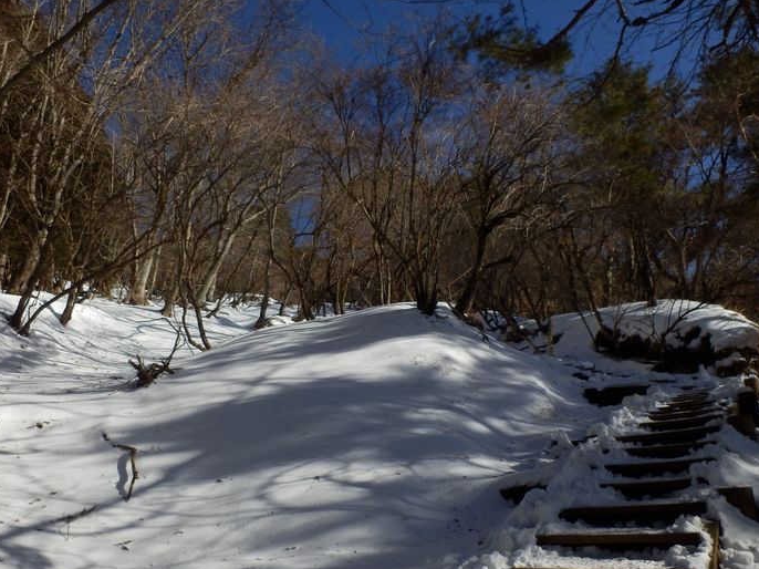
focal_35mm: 28
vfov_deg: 49.5
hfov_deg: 63.4
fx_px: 614
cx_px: 365
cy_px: 330
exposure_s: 1/250
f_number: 7.9
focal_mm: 4.2
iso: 80
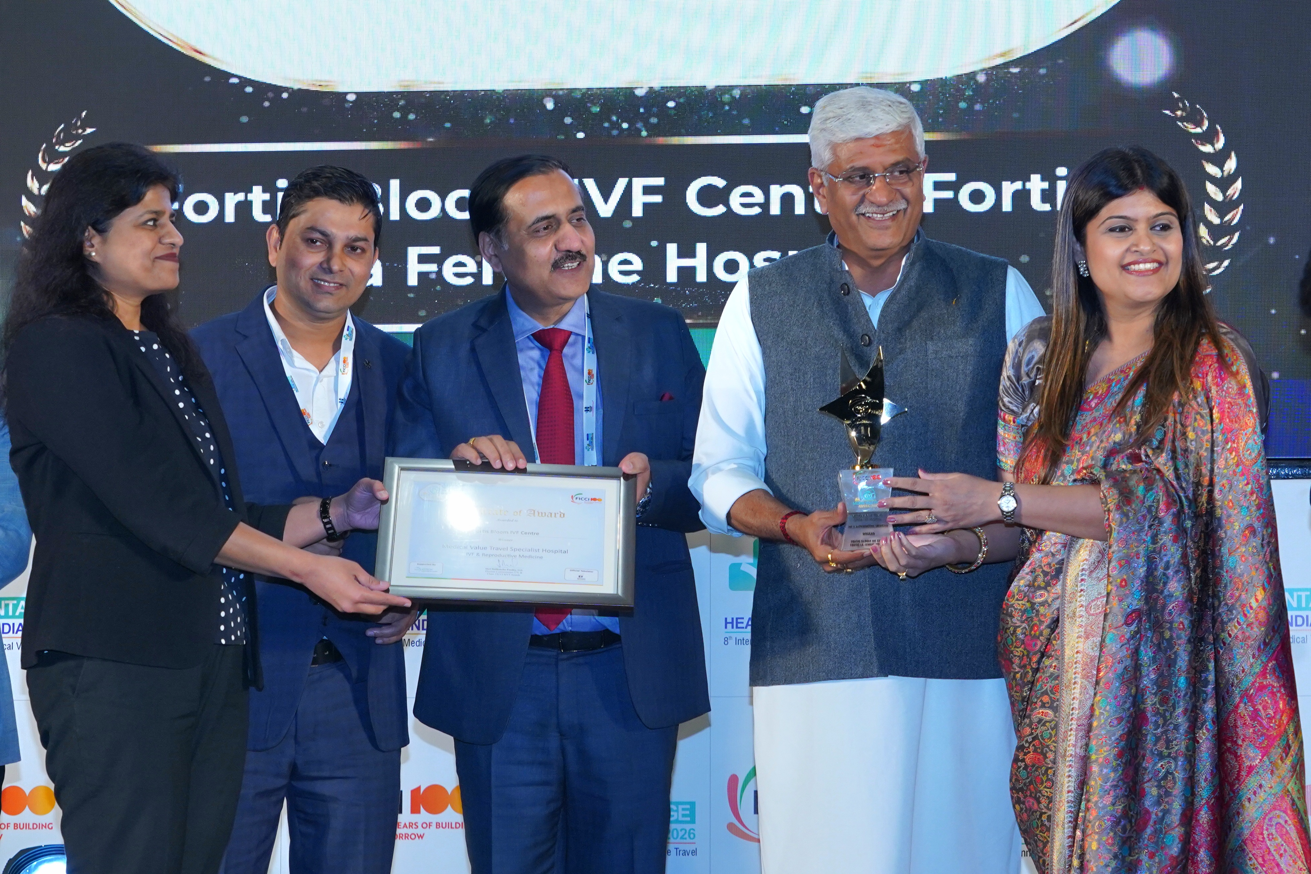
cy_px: 437
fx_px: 3714
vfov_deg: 13.4
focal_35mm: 102
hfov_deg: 20.0
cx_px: 656
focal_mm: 68
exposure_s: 1/161
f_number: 7.1
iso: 1600
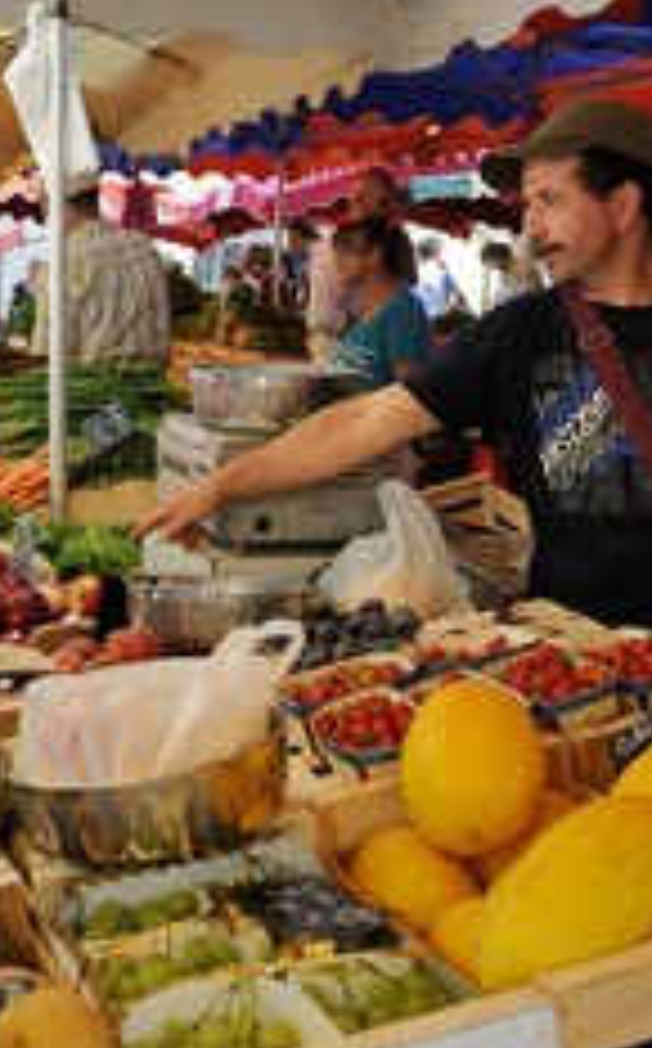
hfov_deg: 21.4
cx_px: 61
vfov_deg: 34.6
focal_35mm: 59
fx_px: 1683
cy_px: 544
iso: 200
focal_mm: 32
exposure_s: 1/160
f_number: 4
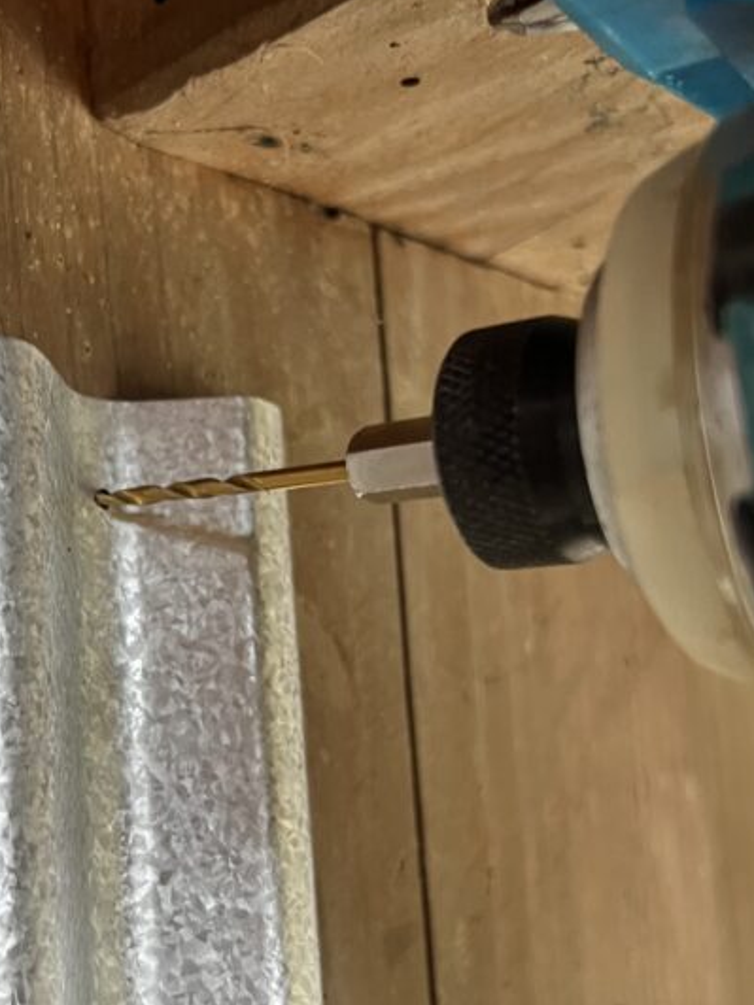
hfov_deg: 28.4
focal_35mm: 50
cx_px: 142
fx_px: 1452
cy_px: 525
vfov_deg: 38.2
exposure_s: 1/60
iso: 200
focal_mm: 5.7
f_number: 1.5
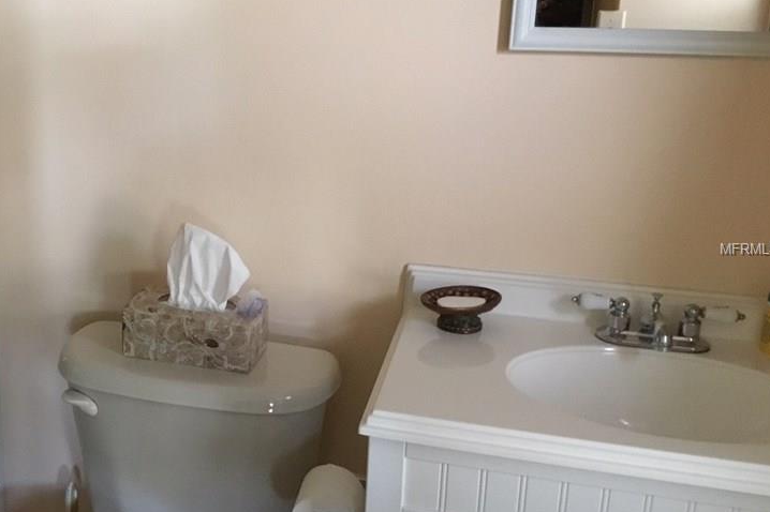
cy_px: 250
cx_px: 236
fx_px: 983
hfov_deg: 42.0
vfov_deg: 29.2
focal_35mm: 46
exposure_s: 1/15
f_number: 2.4
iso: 500
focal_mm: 3.3
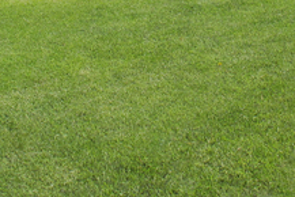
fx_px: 508
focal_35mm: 62
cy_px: -82
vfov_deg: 19.6
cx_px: 136
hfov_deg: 32.3
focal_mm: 14
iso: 400
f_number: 7.1
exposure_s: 1/250
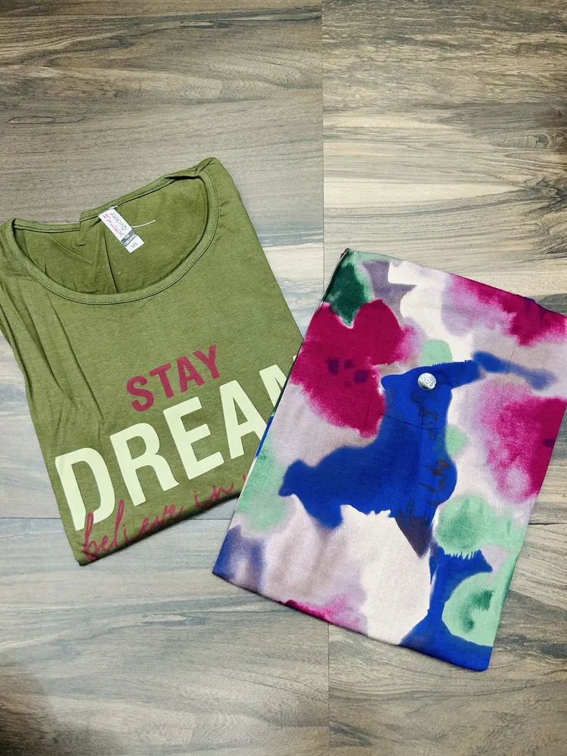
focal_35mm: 26
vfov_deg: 67.3
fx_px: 568
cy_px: 378
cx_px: 284
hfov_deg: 53.1
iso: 80
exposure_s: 1/50
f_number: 1.5
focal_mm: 5.7
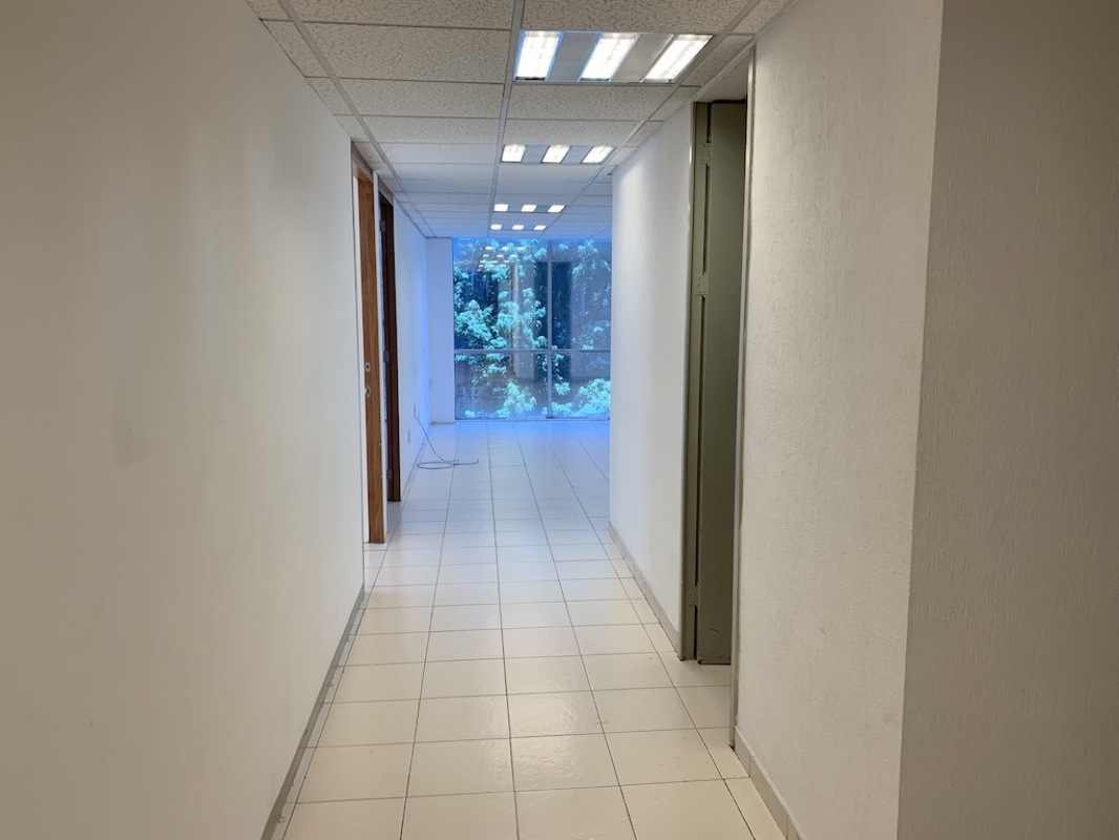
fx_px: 841
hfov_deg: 67.3
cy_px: 420
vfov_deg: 53.1
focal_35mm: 26
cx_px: 560
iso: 80
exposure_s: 1/120
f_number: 1.8
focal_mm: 4.25
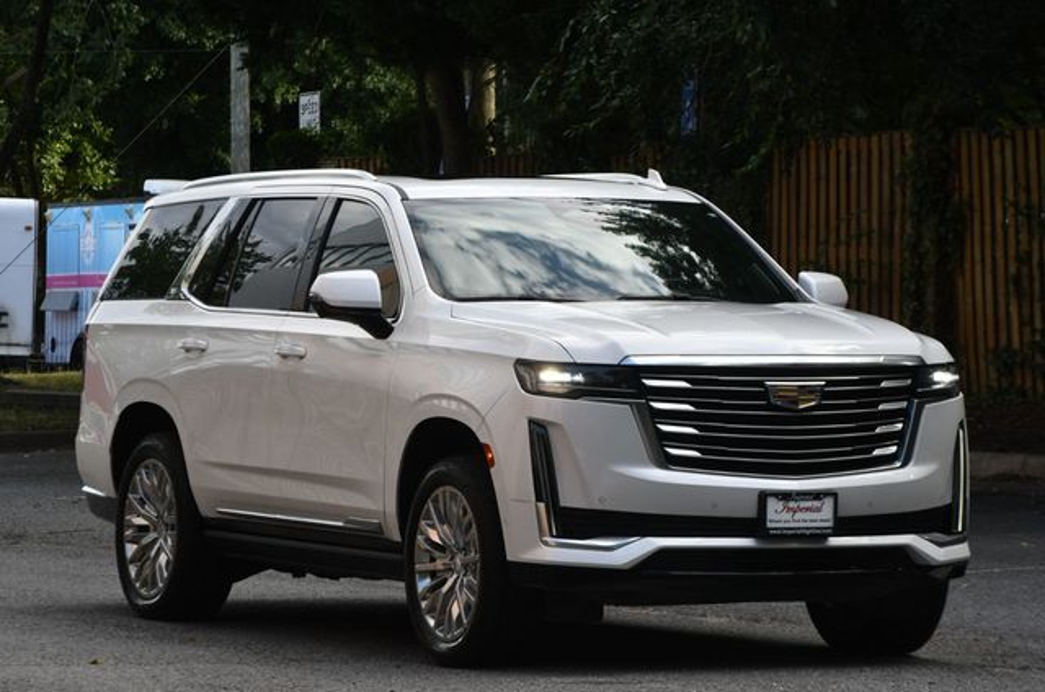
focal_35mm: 180
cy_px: 346
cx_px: 522
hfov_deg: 11.4
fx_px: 5215
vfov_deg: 7.6
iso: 200
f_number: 8
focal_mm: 120
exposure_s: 1/250
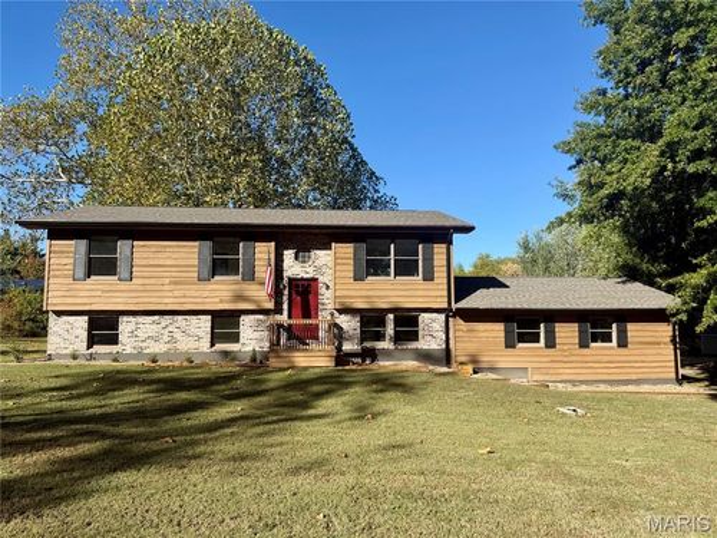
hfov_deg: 71.6
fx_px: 497
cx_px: 358
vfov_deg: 56.8
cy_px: 269
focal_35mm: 24
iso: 80
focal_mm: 6.76
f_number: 1.78
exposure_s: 1/3425
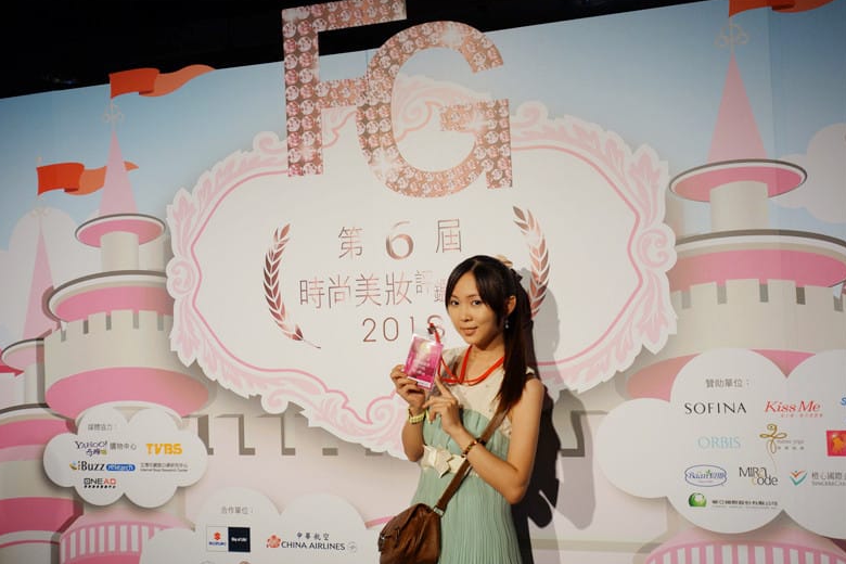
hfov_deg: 47.4
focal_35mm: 41
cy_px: 281
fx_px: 963
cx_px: 416
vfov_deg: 32.6
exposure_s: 1/100
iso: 125
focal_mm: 14.75
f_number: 4
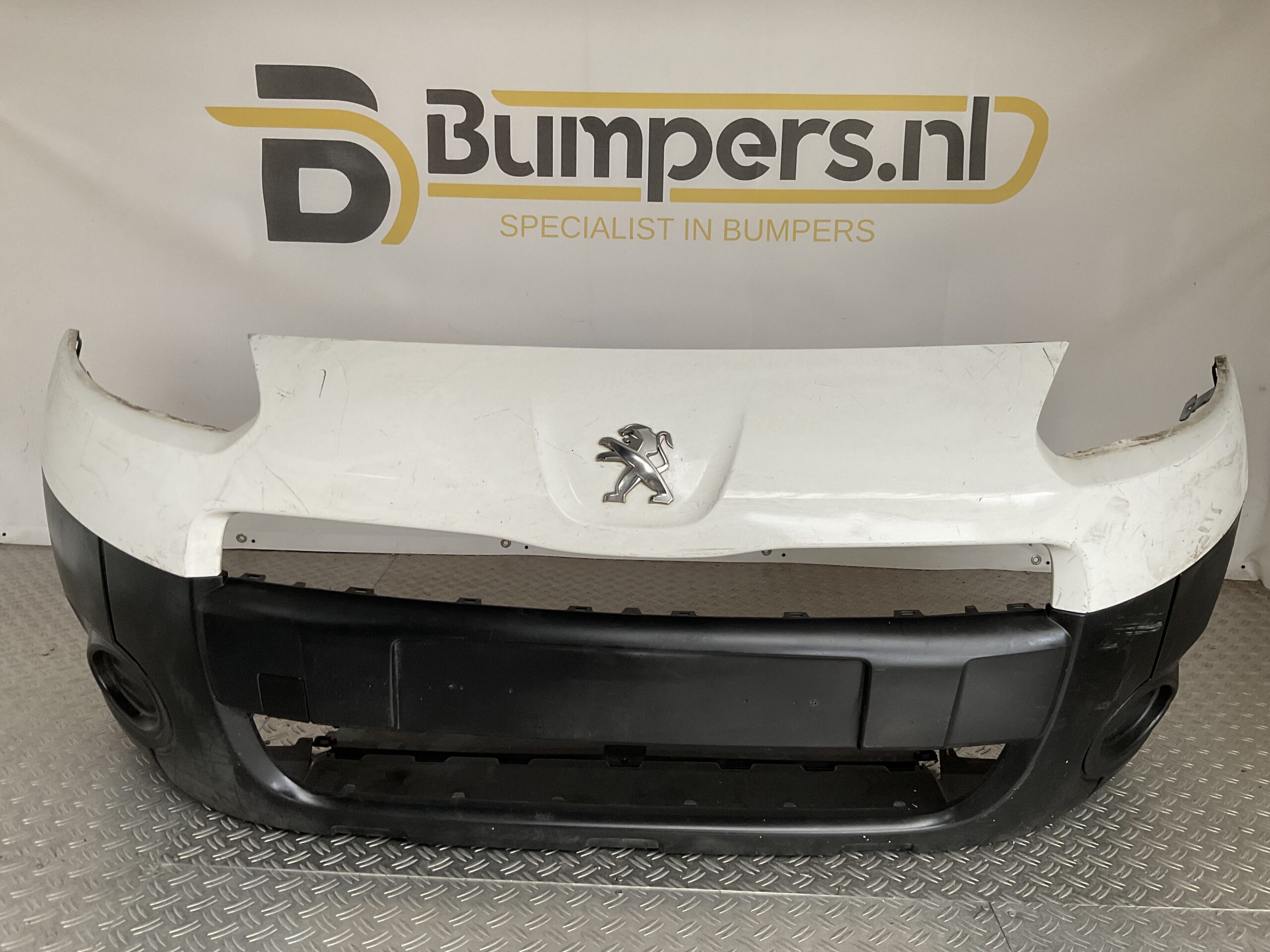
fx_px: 1064
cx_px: 635
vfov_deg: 48.2
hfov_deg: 61.7
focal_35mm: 29
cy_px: 476
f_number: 1.8
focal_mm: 3
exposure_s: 1/50
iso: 40
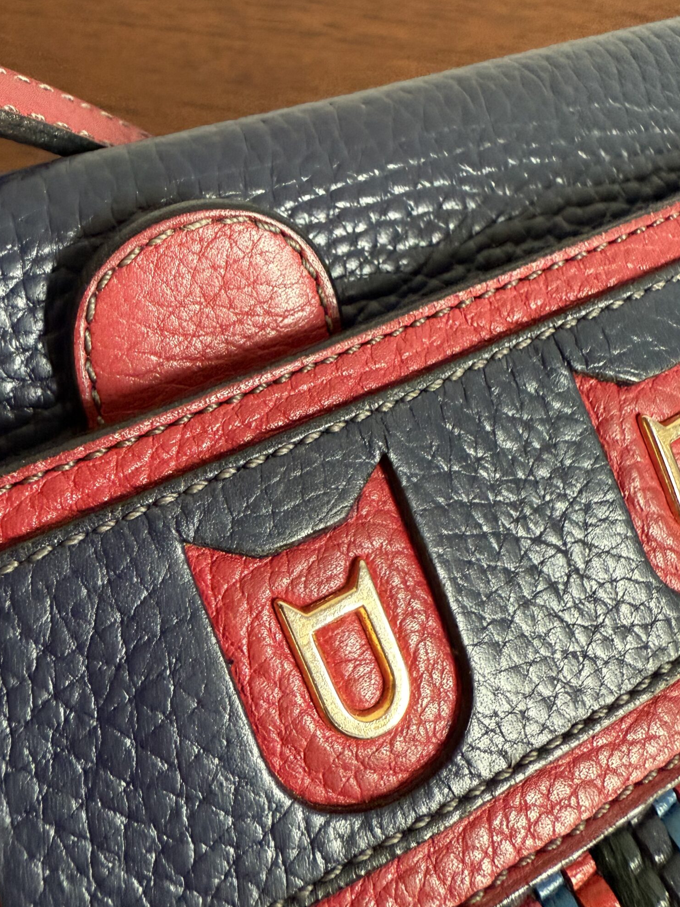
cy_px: 438
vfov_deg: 58.3
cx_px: 275
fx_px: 812
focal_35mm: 31
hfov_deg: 45.2
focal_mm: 2.22
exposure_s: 1/47
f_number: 2.2
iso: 640
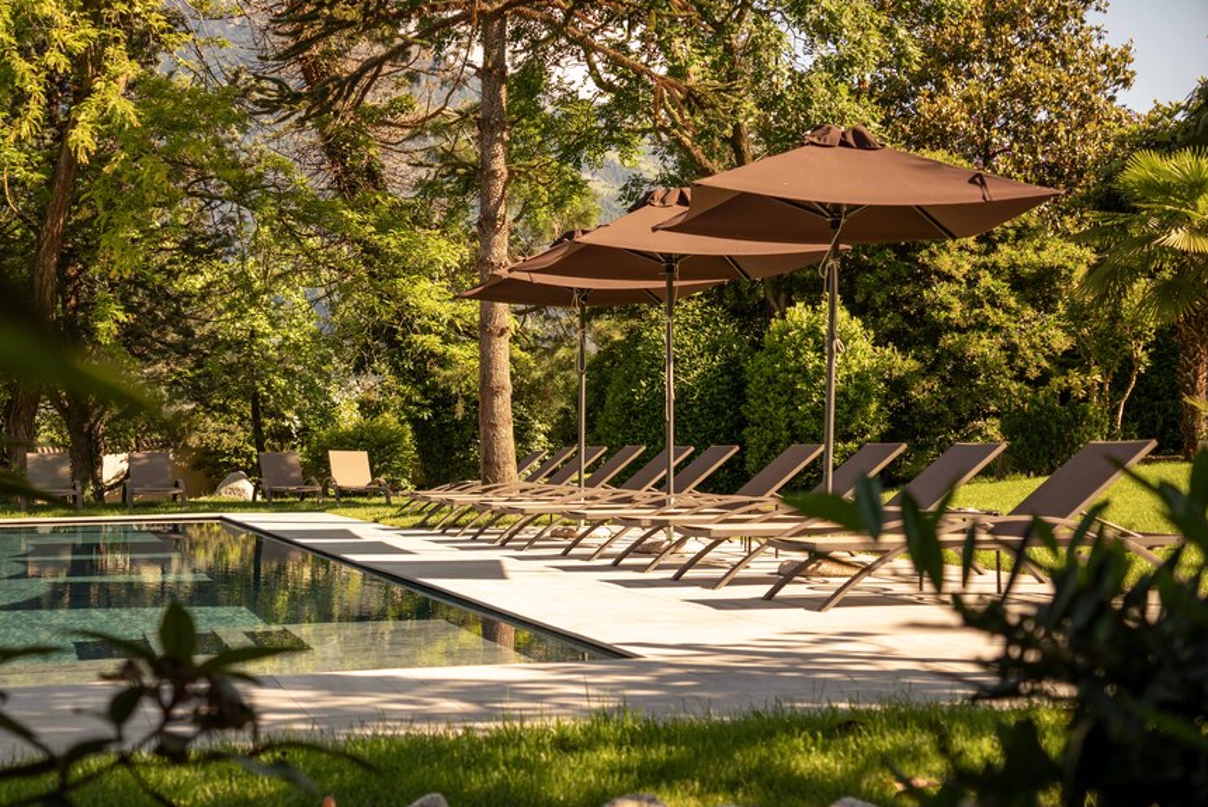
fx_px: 1715
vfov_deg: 26.4
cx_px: 516
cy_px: 452
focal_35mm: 51
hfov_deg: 38.7
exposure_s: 1/800
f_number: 2.8
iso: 100
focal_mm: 29.3
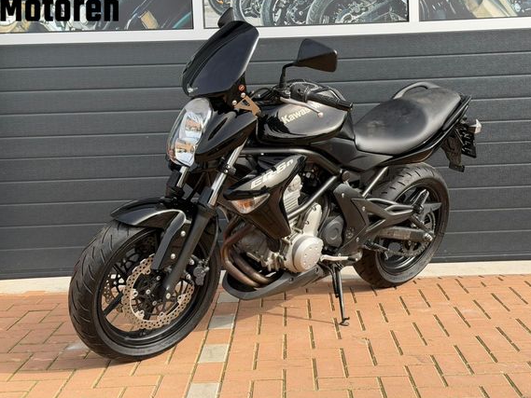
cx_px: 298
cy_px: 183
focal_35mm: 54
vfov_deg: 27.0
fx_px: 829
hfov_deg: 35.5
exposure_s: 1/1353
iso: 64
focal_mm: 6.76
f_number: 1.78
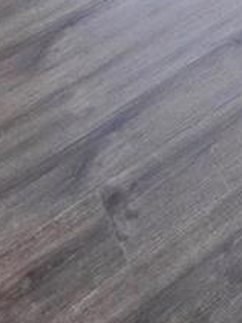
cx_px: 410
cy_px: -347
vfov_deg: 17.4
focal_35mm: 74
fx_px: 690
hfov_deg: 17.0
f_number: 1.9
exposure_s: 1/120
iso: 200
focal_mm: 2.2
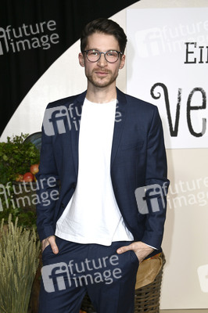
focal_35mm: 56
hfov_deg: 24.2
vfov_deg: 35.7
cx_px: 104
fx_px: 486
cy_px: 156
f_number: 5
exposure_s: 1/250
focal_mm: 56
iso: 640
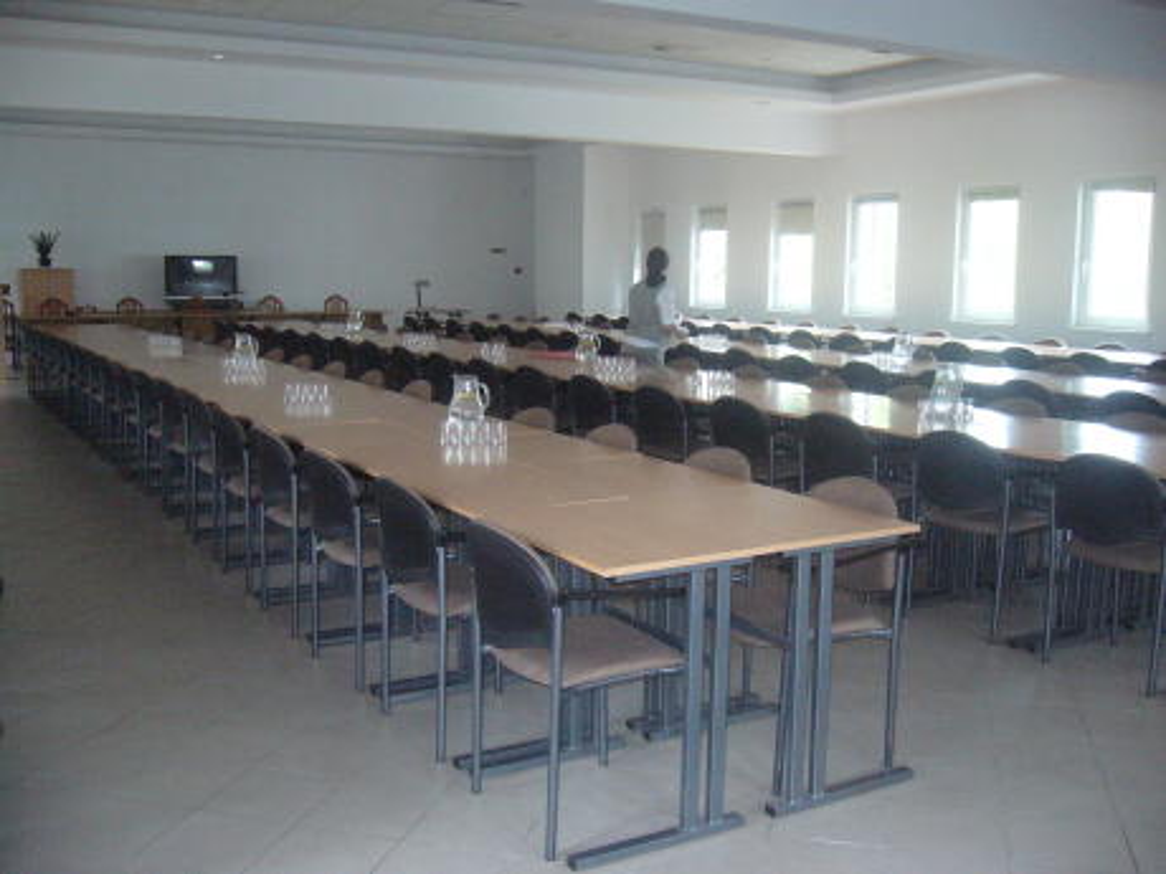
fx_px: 1179
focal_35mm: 35
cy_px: 437
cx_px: 583
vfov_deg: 40.7
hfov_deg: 52.6
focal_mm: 5.8
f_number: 2.8
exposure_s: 1/60
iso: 400
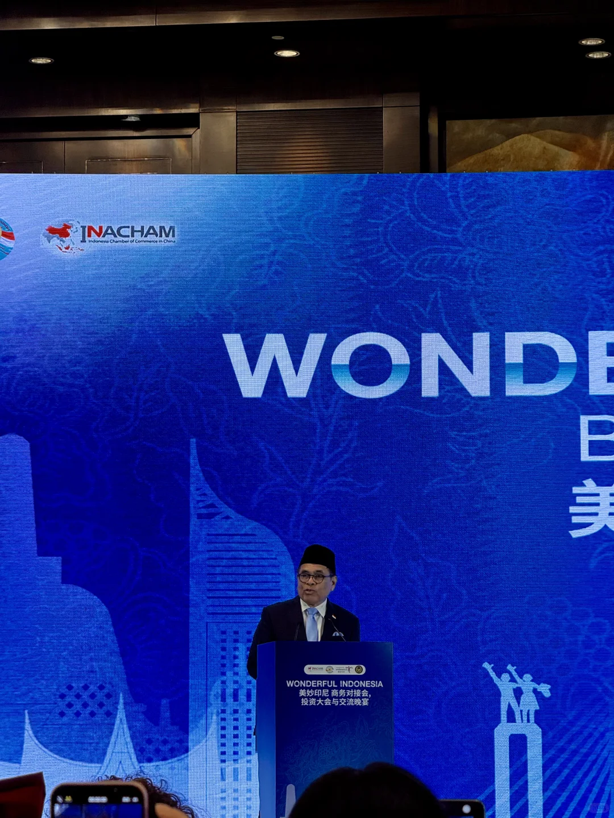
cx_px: 307
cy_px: 409
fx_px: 2838
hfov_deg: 12.3
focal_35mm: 120
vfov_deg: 16.4
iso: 160
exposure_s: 1/100
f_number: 2.8
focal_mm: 15.66
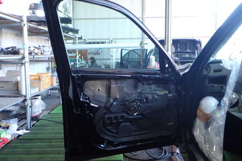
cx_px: 112
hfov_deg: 55.7
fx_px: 228
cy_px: 77
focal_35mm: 34
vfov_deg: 38.9
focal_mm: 5.4
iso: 200
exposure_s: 1/50
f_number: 2.3
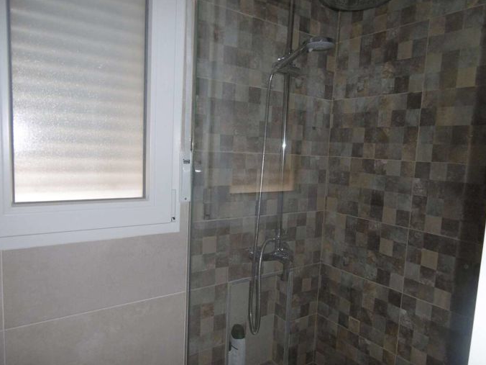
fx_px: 351
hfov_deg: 69.4
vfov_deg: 54.9
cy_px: 189
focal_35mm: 25
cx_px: 249
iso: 100
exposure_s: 1/80
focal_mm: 4.3
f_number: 3.1
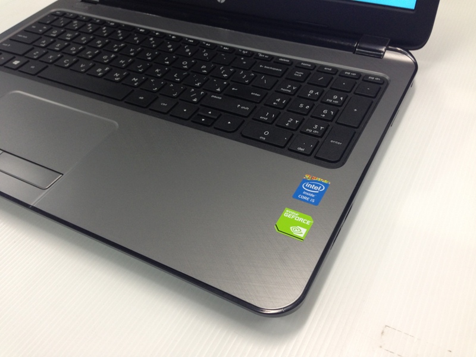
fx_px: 454
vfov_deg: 42.9
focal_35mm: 33
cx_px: 238
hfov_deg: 55.4
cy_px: 178
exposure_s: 1/20
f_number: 2.4
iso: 64
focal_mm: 4.12
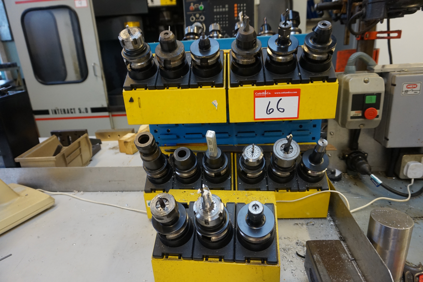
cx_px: 212
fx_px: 282
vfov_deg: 53.1
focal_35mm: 24
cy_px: 141
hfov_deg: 73.8
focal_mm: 16
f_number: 4
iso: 1000
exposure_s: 1/60
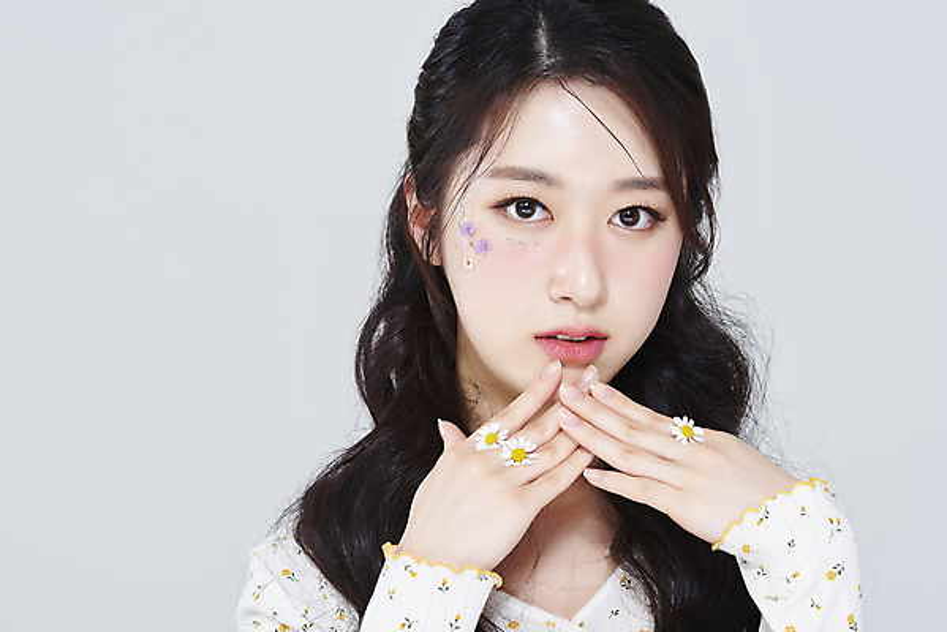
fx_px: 2763
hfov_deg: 19.4
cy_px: 316
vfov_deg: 13.1
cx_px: 474
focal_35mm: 105
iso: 64
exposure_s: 1/125
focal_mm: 105
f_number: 11
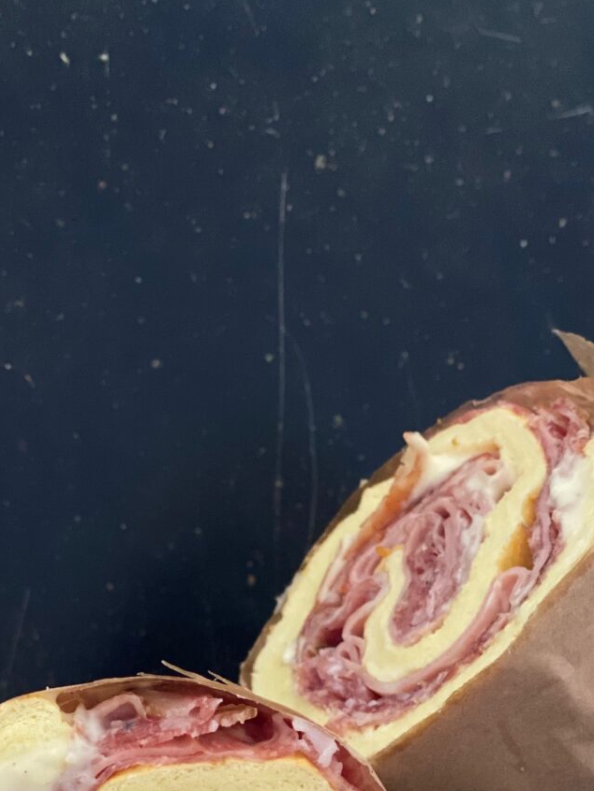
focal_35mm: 96
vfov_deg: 20.1
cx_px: 246
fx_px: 2196
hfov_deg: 15.4
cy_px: 678
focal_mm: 6
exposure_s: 1/114
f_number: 2
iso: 250
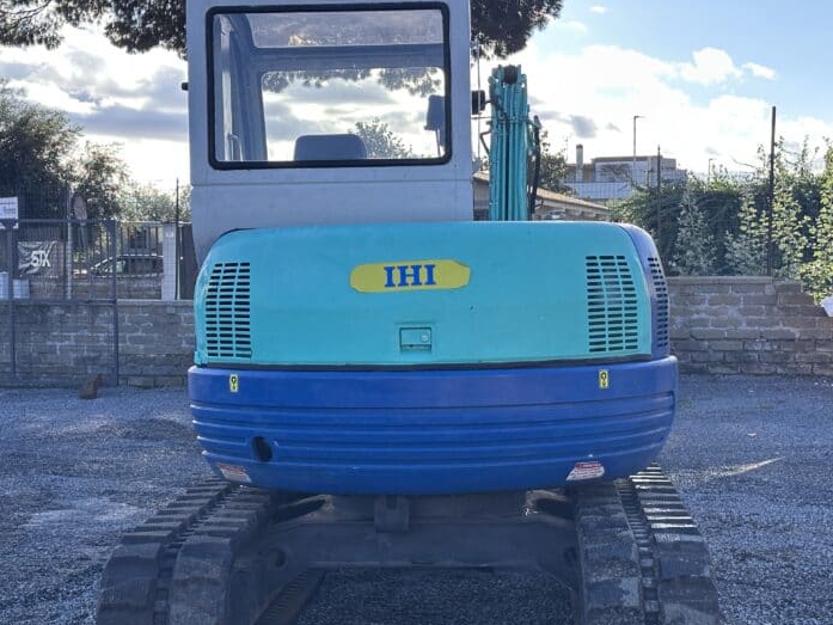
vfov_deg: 23.6
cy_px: 344
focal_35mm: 62
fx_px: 1492
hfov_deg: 31.2
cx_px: 424
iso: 64
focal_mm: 6.86
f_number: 1.78
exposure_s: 1/1085
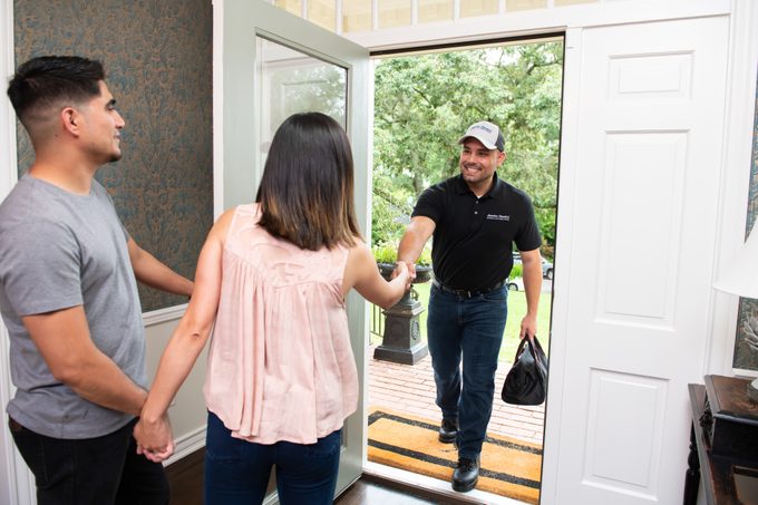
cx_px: 379
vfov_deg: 53.1
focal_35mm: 24
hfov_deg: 73.8
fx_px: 505
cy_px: 252
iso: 640
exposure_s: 1/100
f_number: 4
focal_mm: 24
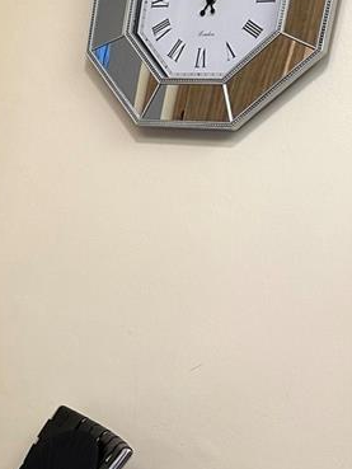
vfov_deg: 23.2
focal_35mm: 78
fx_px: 1057
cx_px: -213
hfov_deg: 16.7
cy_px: 539
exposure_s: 1/60
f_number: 1.78
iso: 125
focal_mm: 6.86
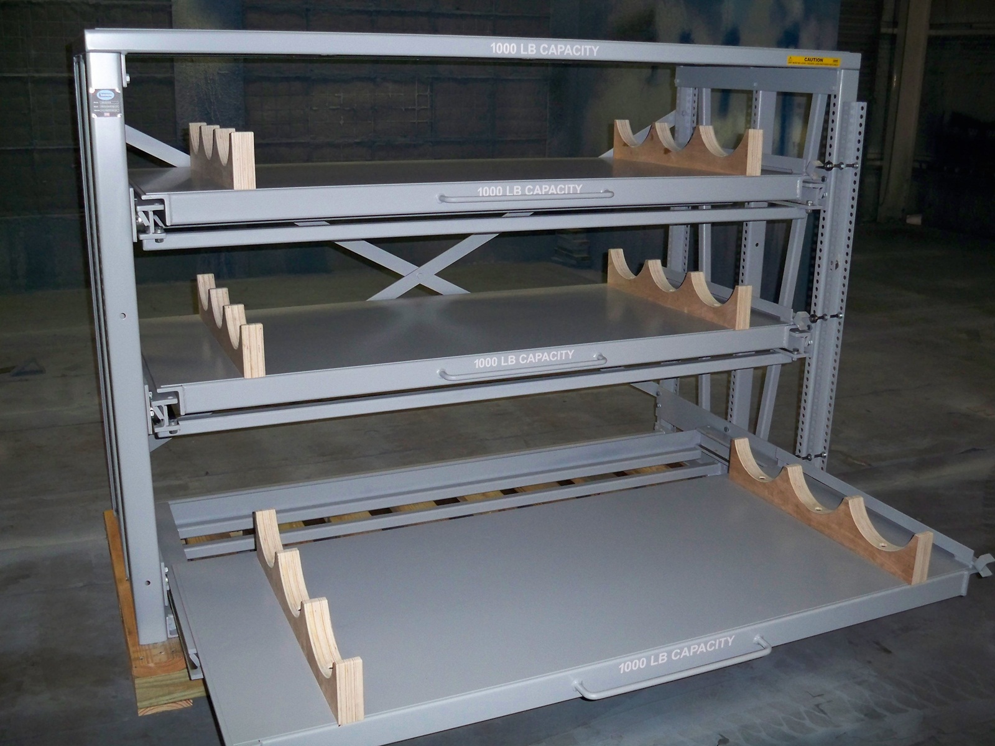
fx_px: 1006
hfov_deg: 52.6
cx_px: 498
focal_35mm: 35
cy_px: 373
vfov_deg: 40.7
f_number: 3.1
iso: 320
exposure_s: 1/60
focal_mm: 6.3
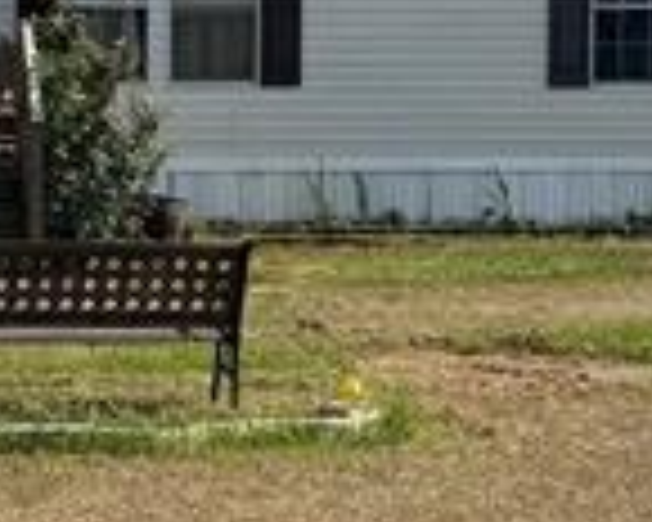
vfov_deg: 12.4
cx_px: -22
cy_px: 112
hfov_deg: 15.2
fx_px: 2393
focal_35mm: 124
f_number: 1.78
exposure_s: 1/4310
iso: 80
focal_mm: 6.76
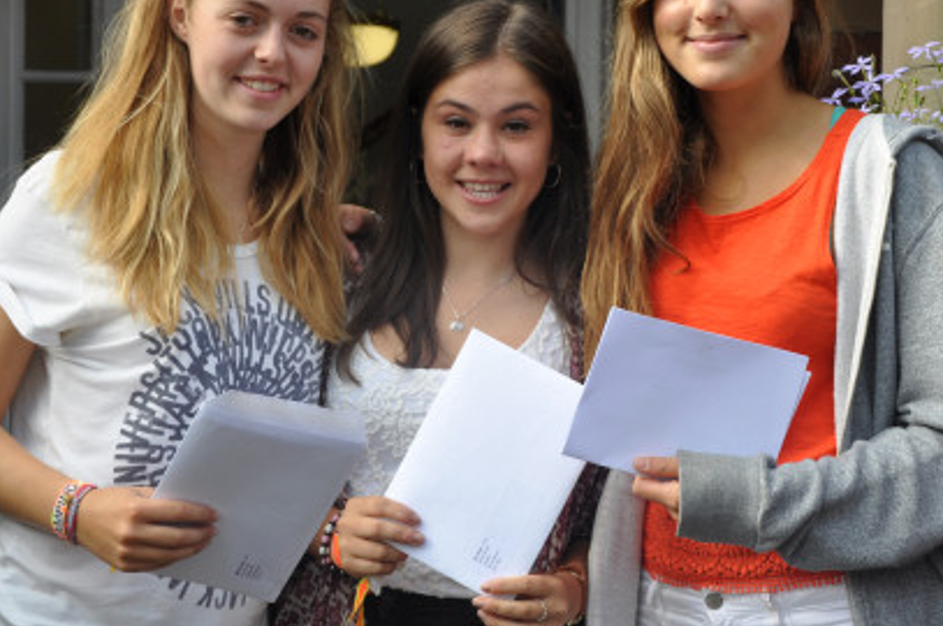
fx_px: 2066
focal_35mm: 79
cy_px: 297
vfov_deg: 17.2
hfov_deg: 25.7
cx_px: 412
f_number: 7.1
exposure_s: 1/200
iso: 200
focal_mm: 34
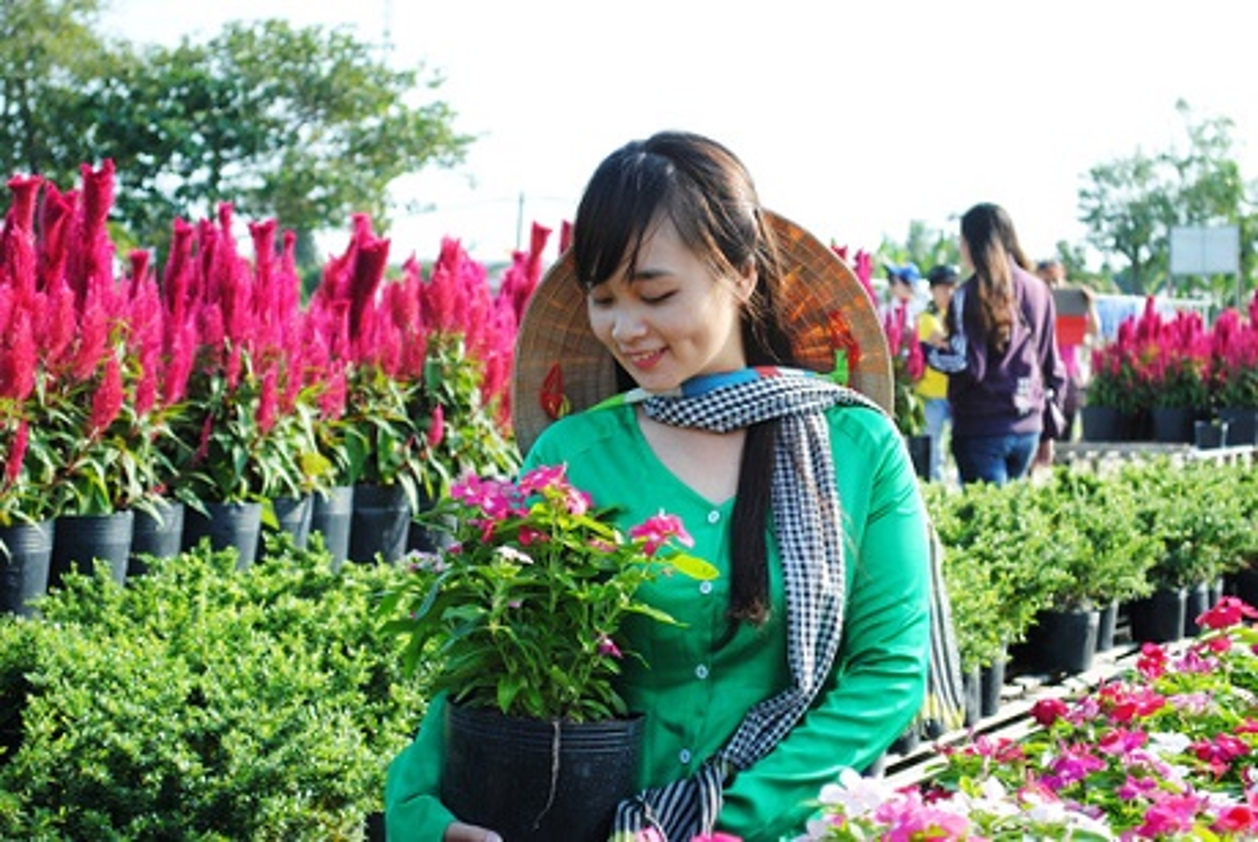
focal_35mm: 82
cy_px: 421
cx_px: 629
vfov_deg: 16.6
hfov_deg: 24.6
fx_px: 2887
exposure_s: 1/100
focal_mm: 55
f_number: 5.6
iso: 100
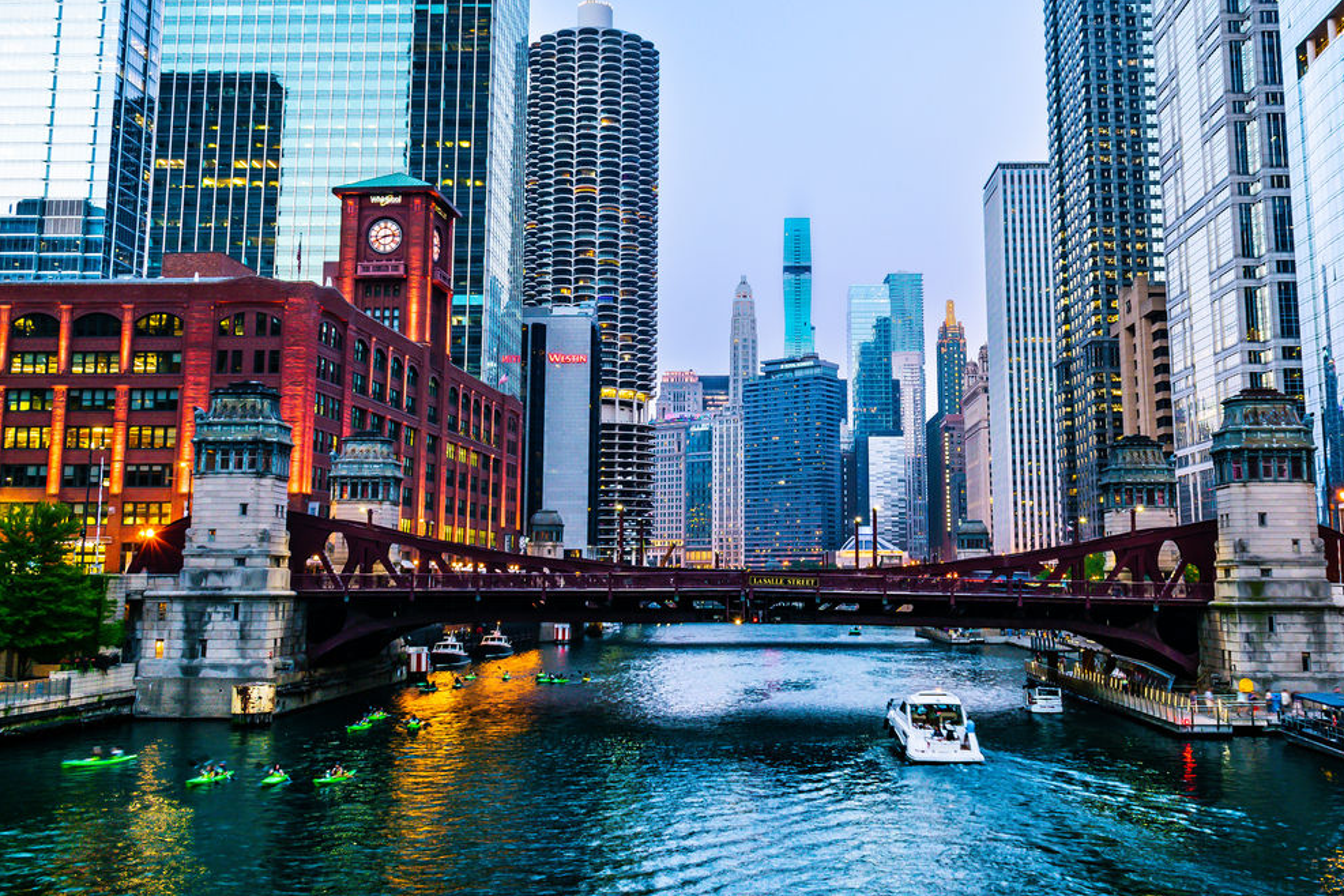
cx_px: 794
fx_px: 1307
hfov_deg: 54.1
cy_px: 359
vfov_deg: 37.7
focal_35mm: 35
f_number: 8
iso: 100
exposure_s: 1/4
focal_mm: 18
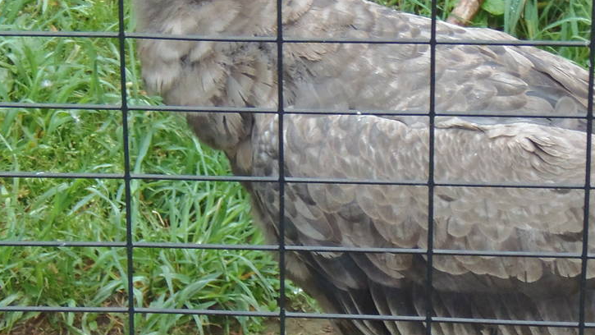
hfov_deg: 12.1
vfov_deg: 6.8
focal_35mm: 178
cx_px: 281
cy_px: 222
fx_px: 2809
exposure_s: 1/40
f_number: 4.2
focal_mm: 13.7
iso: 160
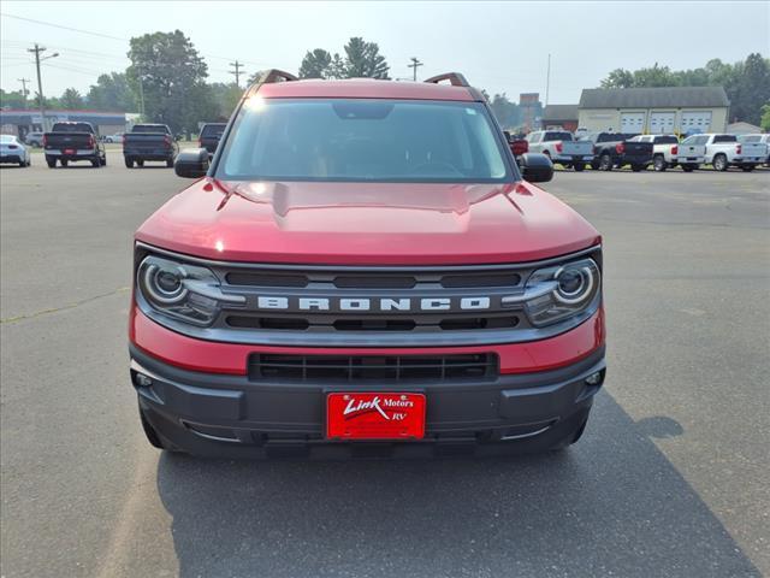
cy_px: 289
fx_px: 601
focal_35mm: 27
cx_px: 385
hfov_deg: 65.3
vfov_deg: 51.4
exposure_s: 1/2500
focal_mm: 3.58
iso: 40
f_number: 1.9
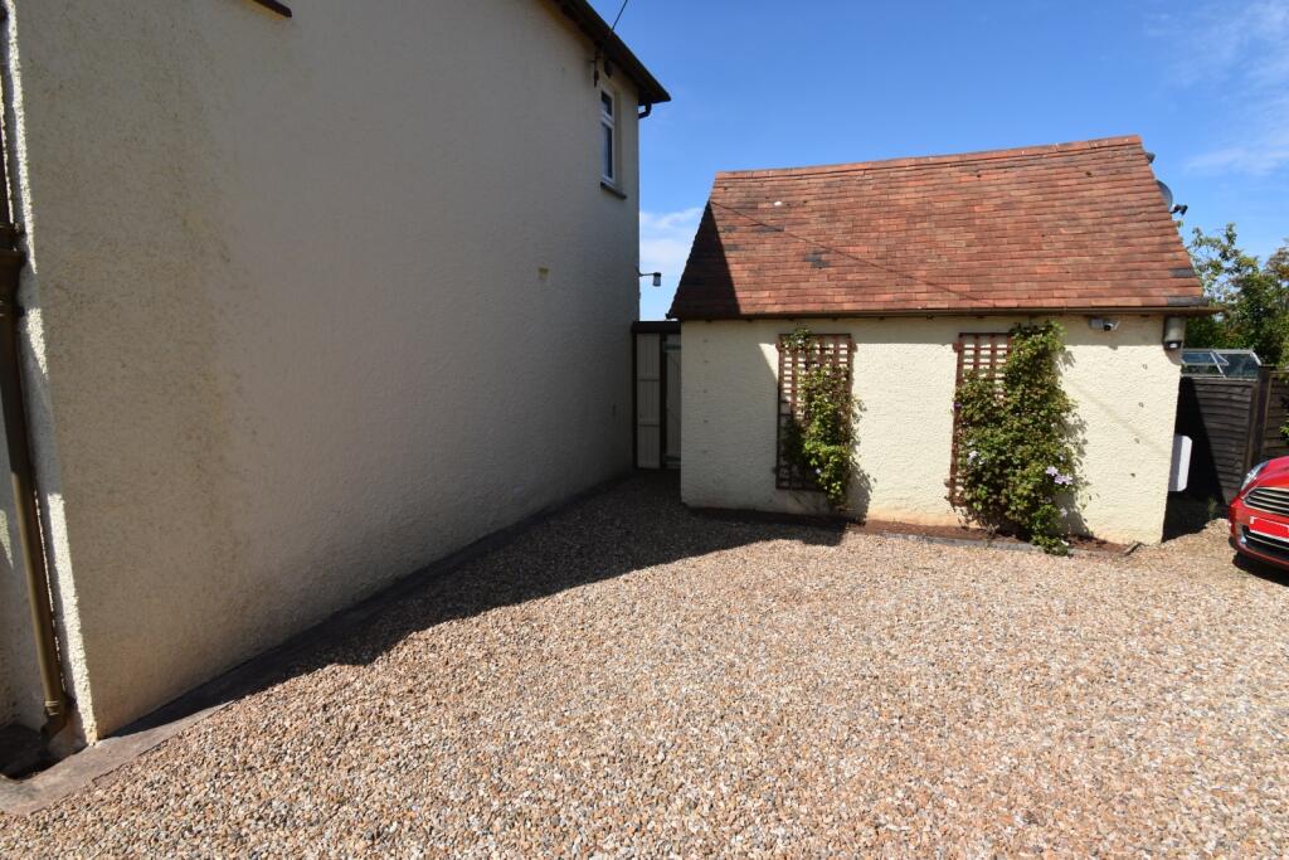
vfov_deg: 69.7
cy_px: 430
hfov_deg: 92.4
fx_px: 618
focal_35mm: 17
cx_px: 644
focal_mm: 11.5
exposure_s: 1/400
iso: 200
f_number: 10
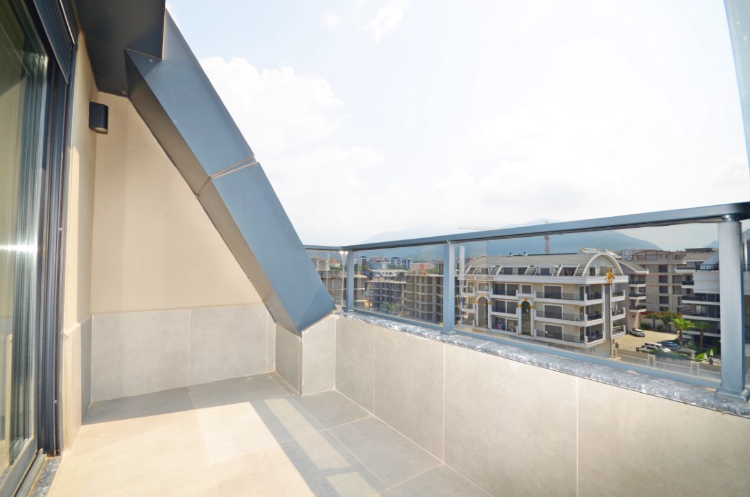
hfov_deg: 100.5
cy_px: 248
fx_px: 312
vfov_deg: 77.1
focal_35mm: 15
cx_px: 375
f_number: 8
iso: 100
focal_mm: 10
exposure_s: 1/250
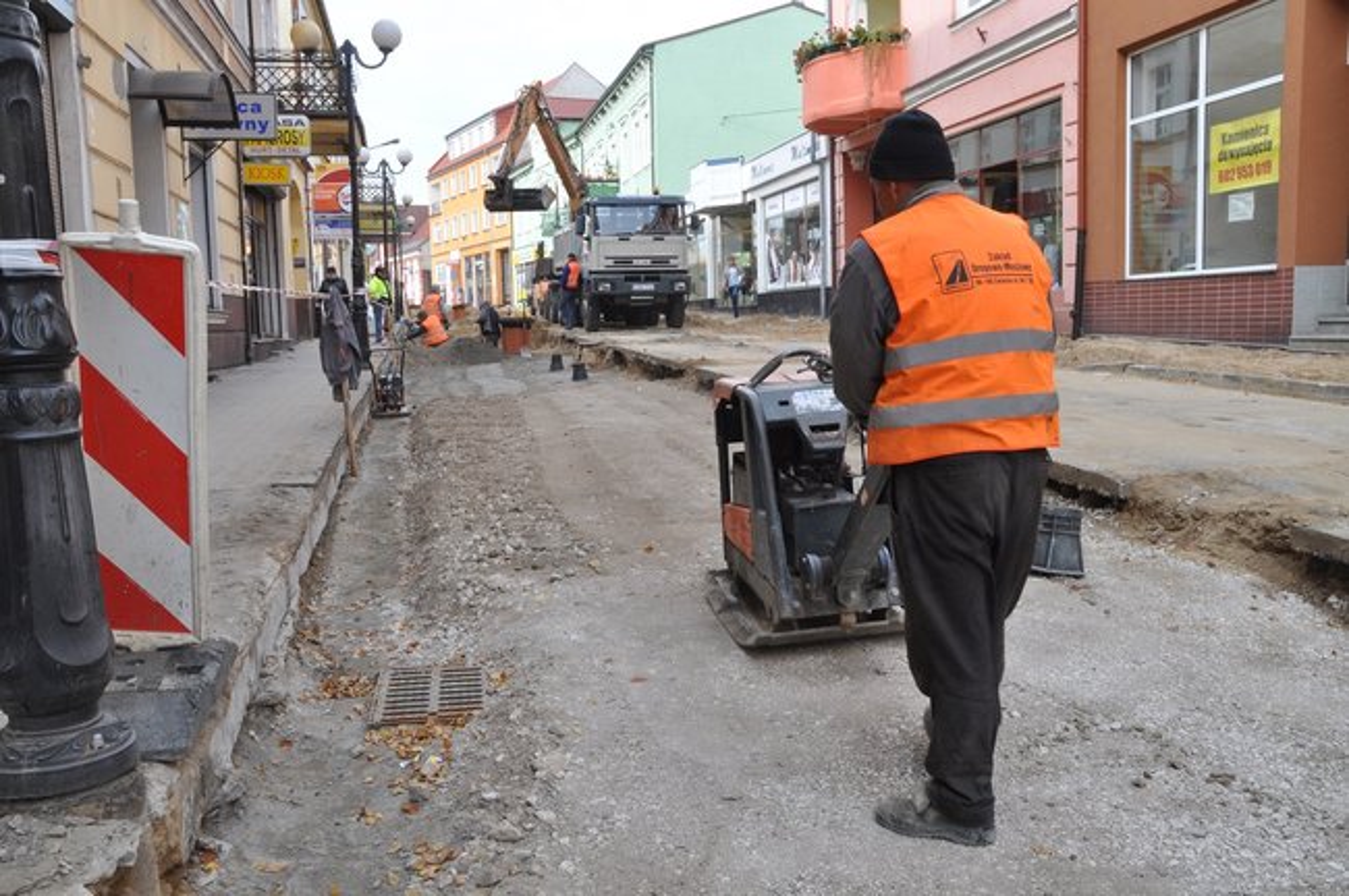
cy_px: 448
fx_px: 1235
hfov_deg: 57.3
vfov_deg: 39.9
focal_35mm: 33
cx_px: 674
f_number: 22
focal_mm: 22
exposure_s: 1/50
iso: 500
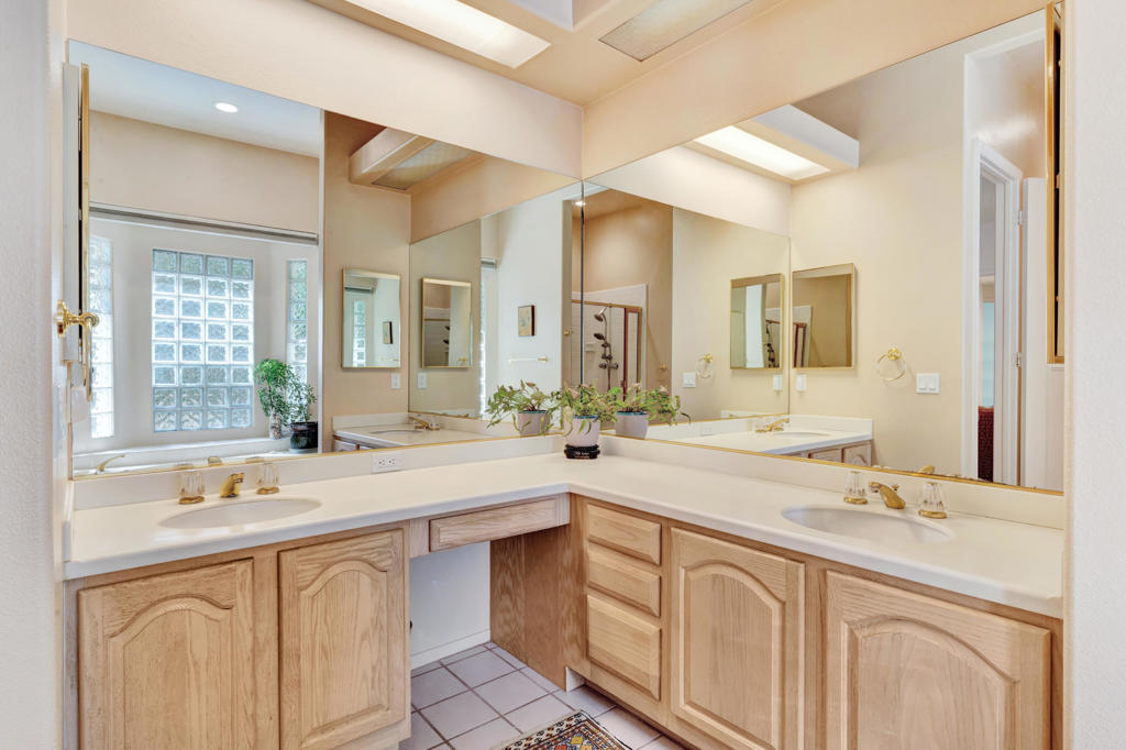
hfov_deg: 90.0
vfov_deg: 67.3
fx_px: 563
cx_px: 563
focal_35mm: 18
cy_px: 375
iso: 100
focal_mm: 18
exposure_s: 1/10
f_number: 11
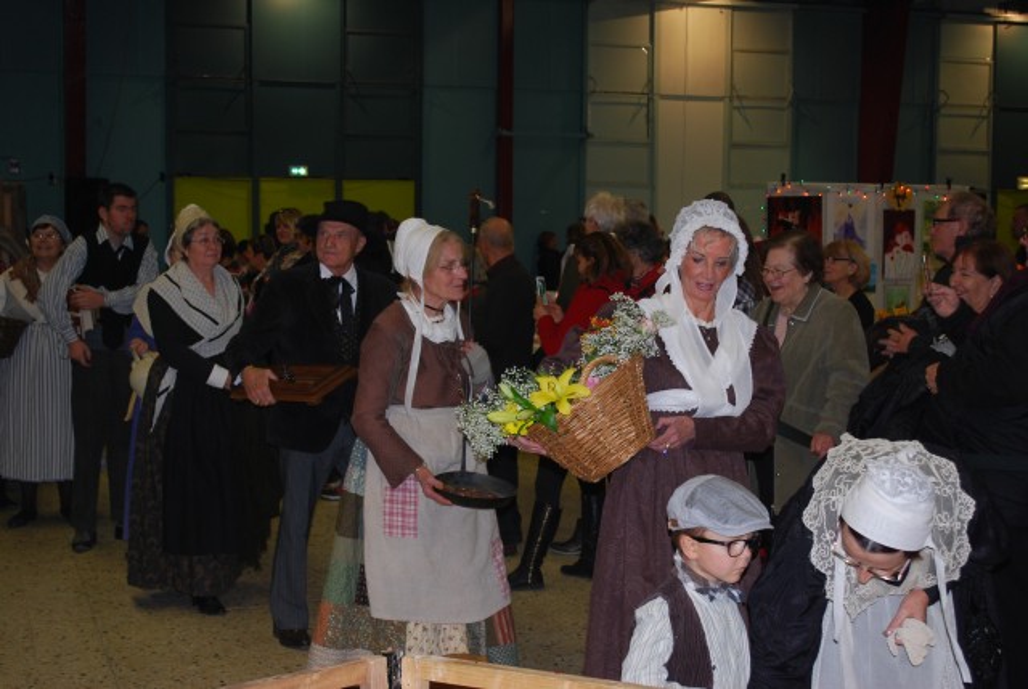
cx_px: 514
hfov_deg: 36.8
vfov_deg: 25.2
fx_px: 1544
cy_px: 344
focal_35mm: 54
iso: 280
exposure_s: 1/60
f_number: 5.3
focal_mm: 36
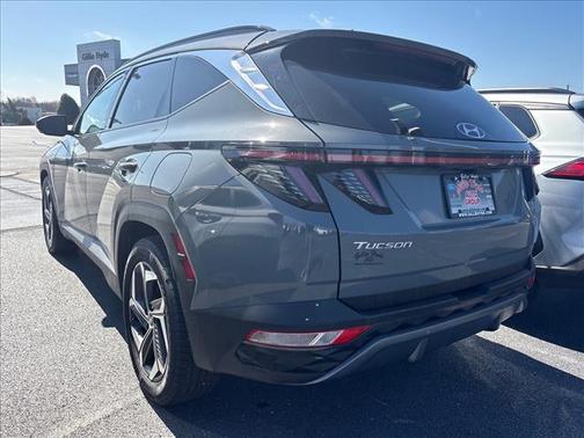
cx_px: 292
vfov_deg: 53.1
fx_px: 439
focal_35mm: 26
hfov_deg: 67.3
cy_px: 219
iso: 64
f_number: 1.6
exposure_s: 1/2451
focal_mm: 5.96
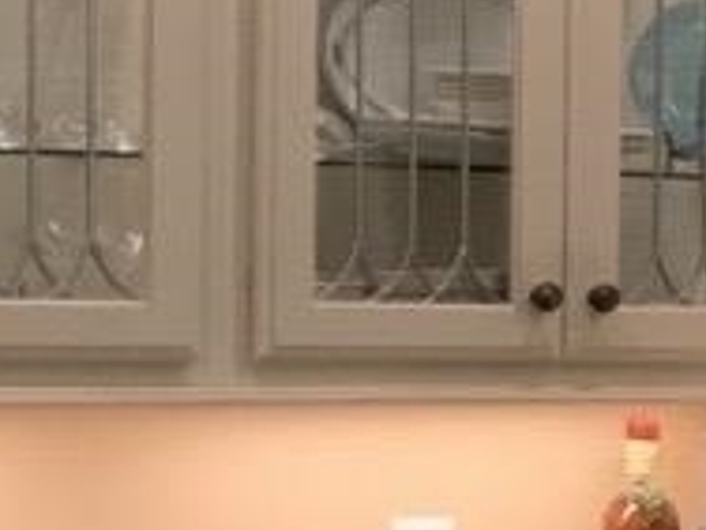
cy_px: 594
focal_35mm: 231
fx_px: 4711
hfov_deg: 7.4
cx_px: 2233
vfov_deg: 6.4
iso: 100
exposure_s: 1/60
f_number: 1.8
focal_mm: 3
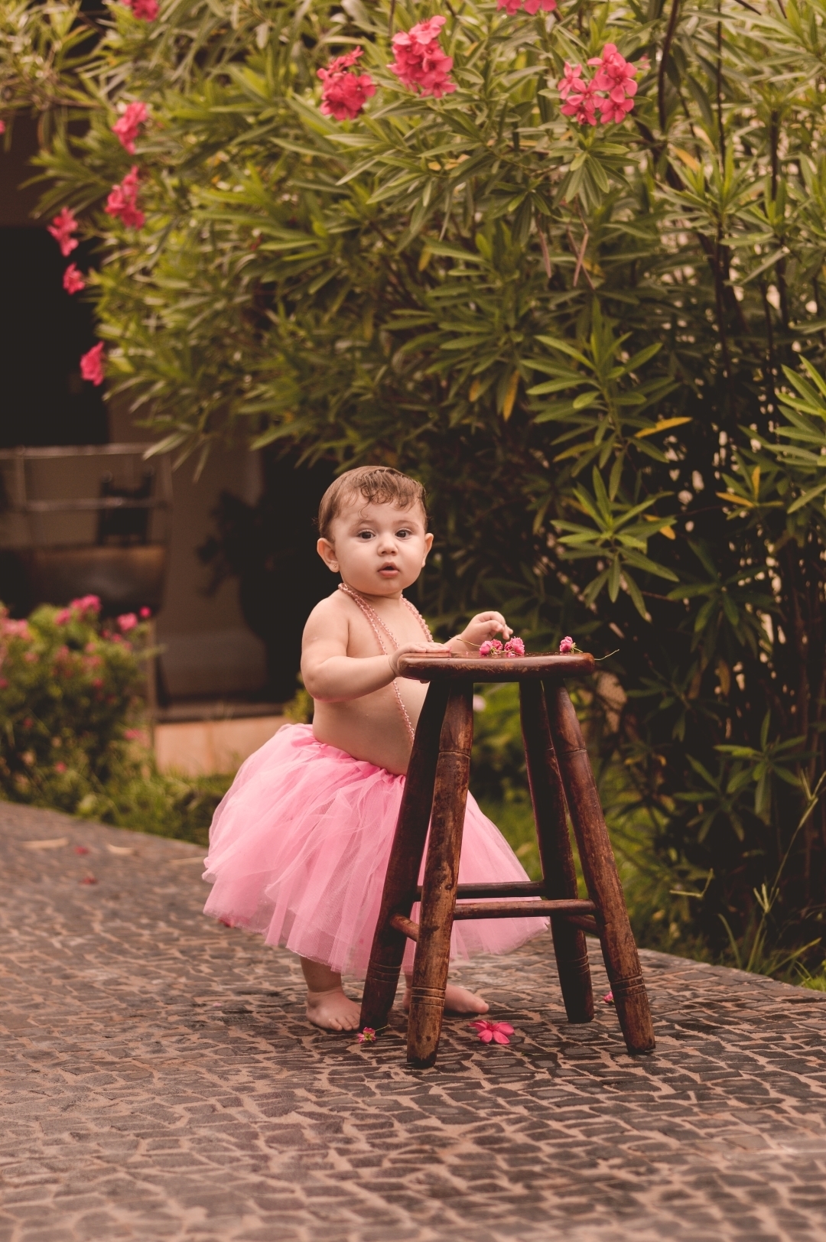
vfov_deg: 27.0
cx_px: 413
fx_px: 2585
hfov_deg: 18.2
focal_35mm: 75
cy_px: 621
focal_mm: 50
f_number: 2.2
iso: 100
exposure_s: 1/500
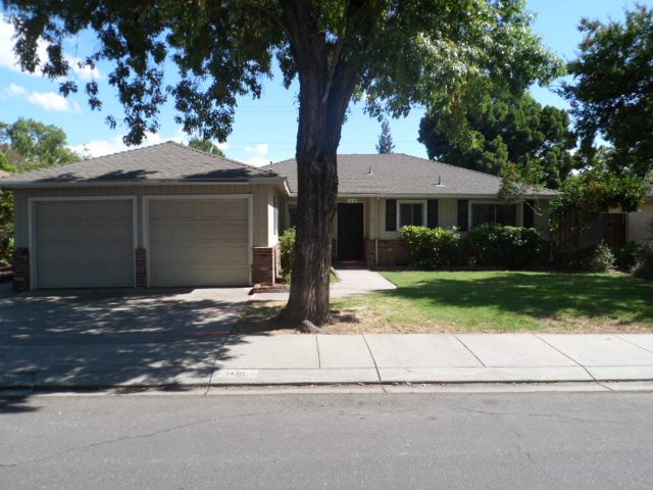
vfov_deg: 51.4
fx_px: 509
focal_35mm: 27
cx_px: 326
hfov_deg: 65.3
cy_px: 245
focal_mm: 4.9
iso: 80
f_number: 3.3
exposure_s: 1/750
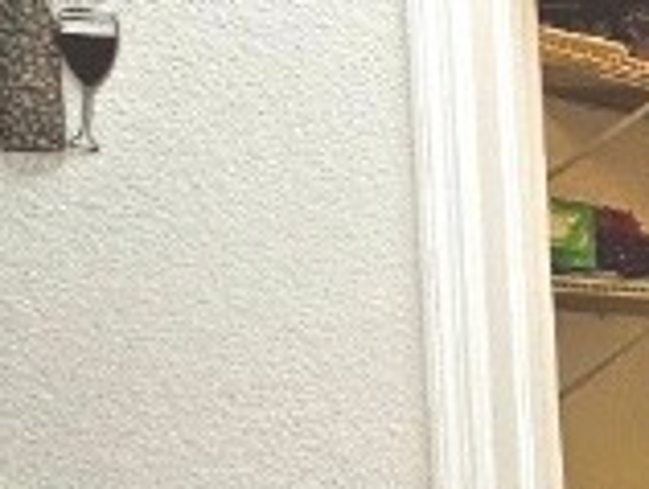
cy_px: 485
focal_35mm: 84
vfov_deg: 17.2
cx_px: 1889
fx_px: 1577
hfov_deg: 12.0
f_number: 2.2
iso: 250
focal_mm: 2.2
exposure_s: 1/60.2
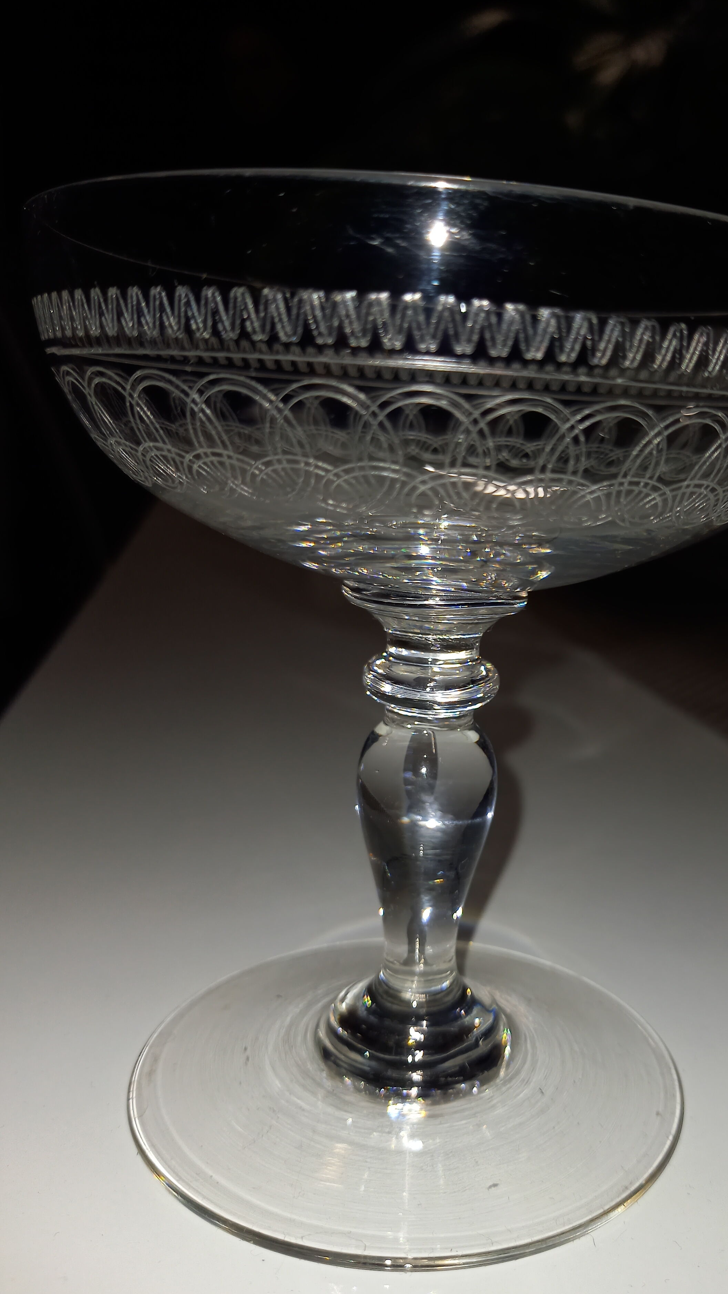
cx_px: 495
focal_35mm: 29
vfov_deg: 66.1
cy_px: 663
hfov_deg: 39.6
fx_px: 995
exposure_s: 1/100
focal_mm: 4.6
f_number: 2
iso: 64
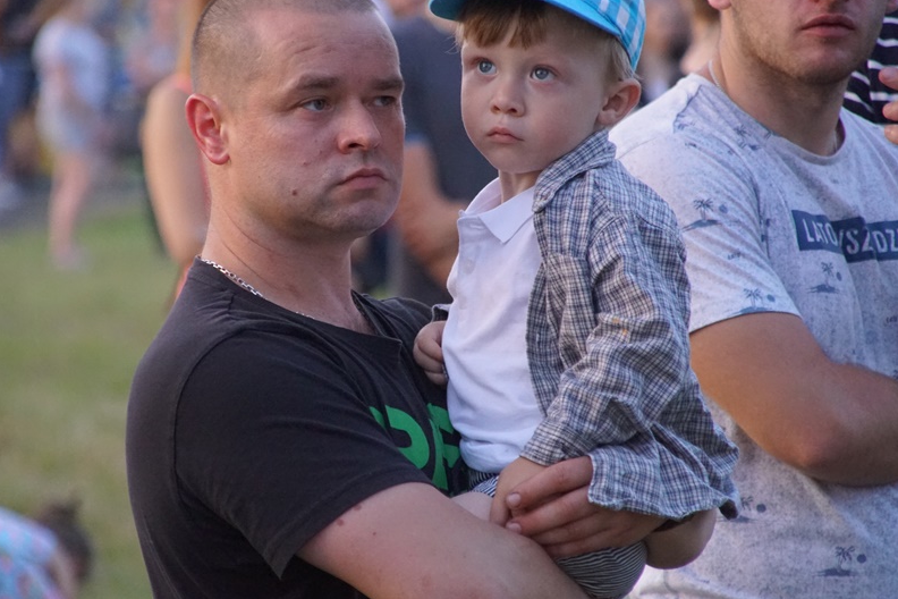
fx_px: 9453
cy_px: 308
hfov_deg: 5.4
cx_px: 417
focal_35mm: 379
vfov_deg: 3.6
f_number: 6.3
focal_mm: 200
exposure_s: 1/320
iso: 2500
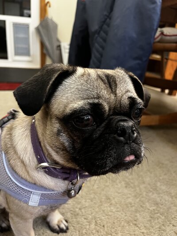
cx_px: 88
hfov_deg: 53.1
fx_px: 177
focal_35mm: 26
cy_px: 118
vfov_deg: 67.3
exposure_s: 1/30
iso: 500
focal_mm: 5.1
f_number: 1.6
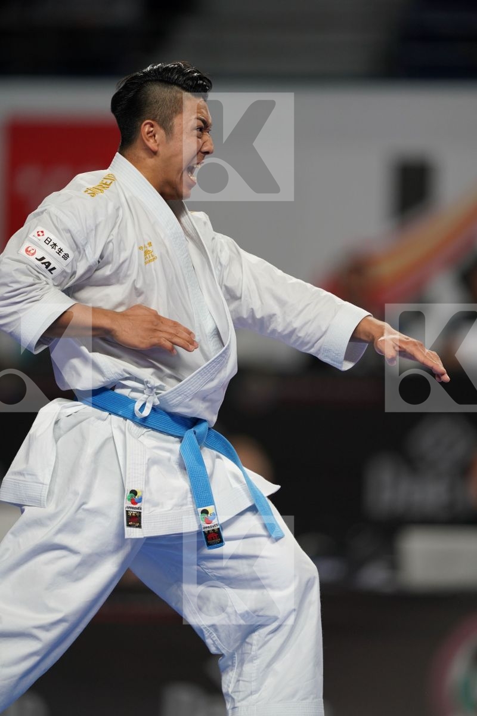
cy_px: 358
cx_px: 238
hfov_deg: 3.4
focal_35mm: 400
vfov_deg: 5.2
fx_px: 7949
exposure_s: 1/500
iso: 800
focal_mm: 400
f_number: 2.8
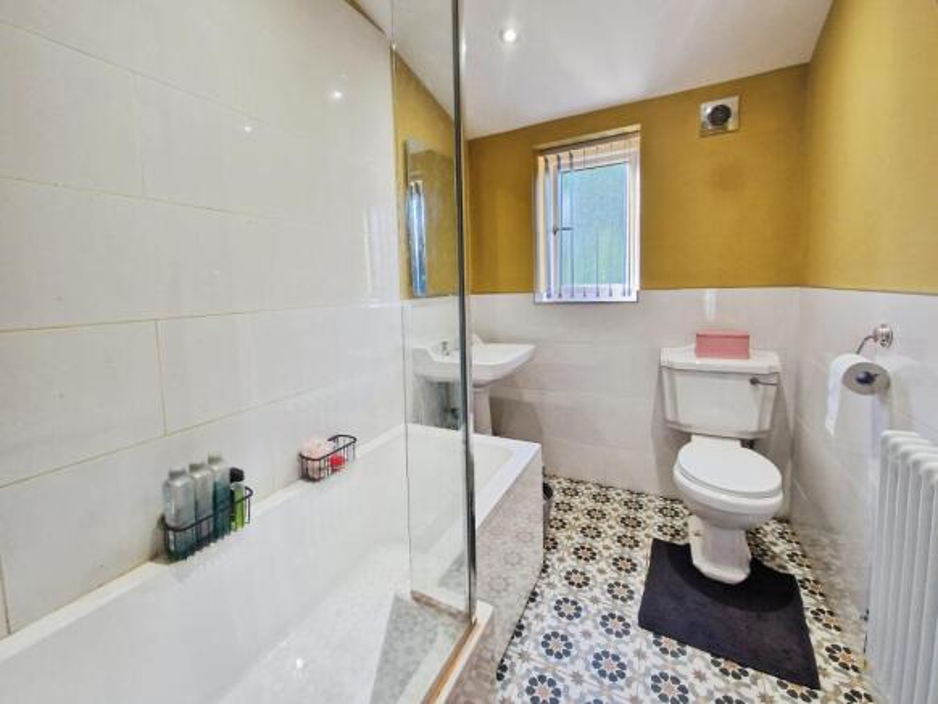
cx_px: 469
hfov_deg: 106.2
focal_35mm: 13
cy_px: 352
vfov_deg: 90.0
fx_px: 352
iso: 100
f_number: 2.2
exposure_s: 1/50
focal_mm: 2.2
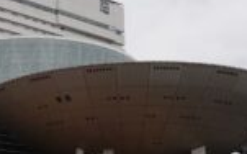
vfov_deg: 19.0
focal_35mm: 68
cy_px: 105
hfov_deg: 29.9
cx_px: 72
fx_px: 457
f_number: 4
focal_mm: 8.23
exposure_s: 1/320
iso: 160
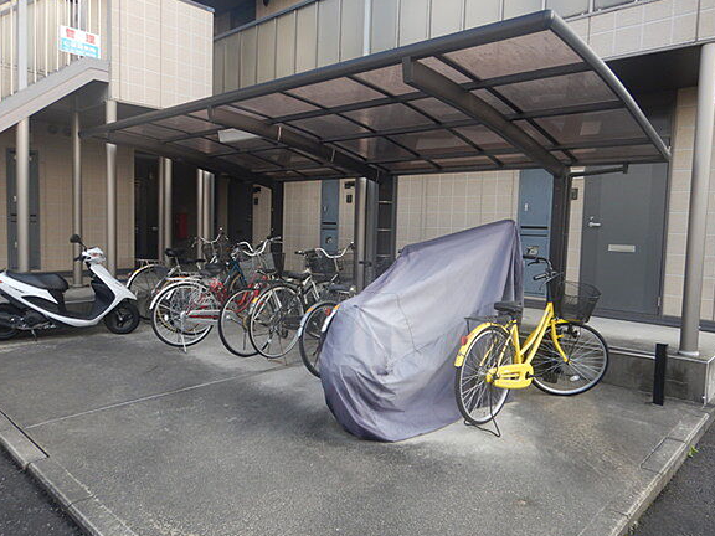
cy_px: 266
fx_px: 516
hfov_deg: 69.4
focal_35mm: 25
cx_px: 360
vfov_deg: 54.9
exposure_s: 1/250
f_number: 2.8
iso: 125
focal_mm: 4.3
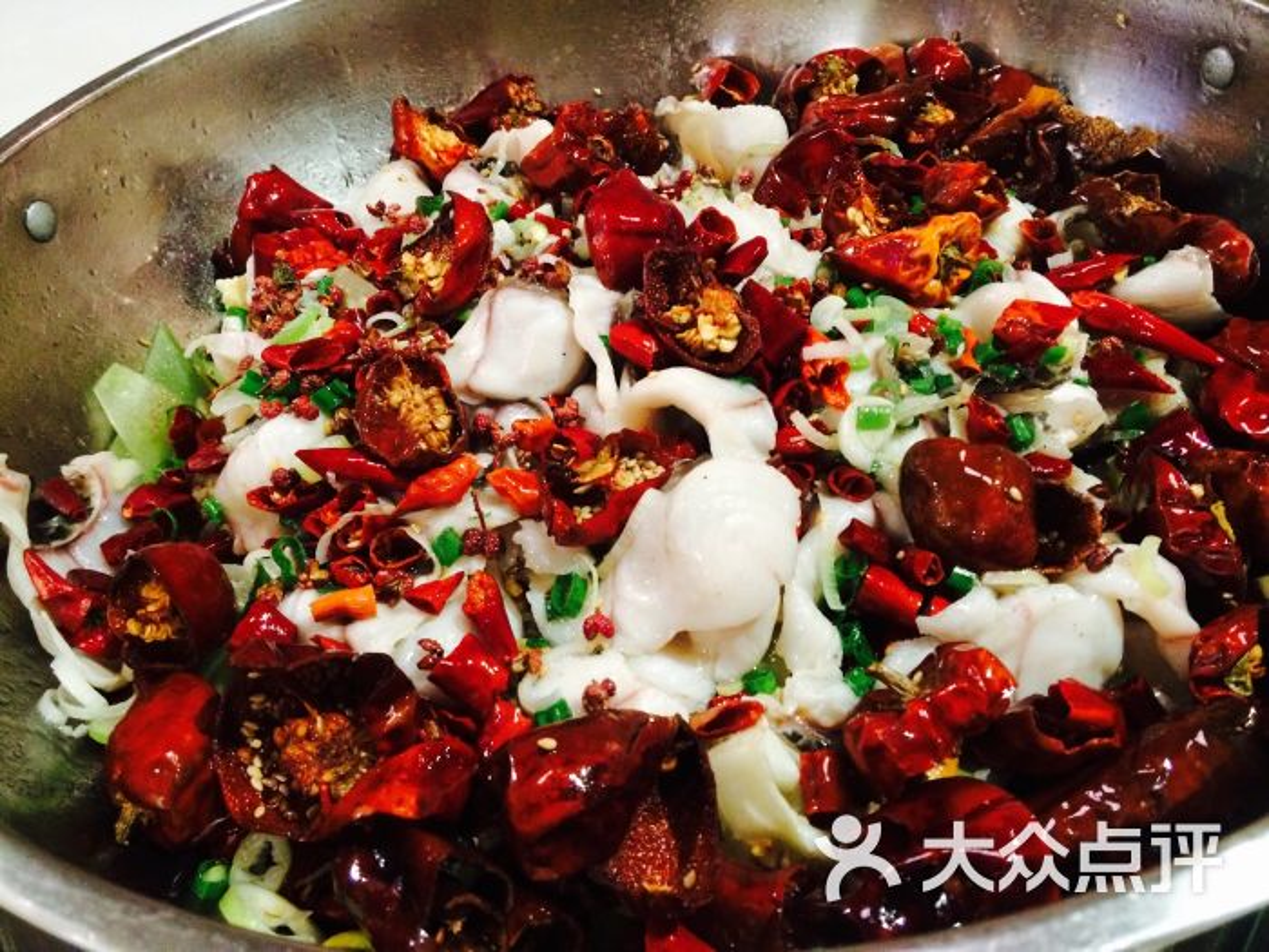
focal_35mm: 29
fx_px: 1063
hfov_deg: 61.7
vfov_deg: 48.2
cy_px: 476
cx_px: 634
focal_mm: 4.15
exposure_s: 1/33
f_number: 2.2
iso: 320
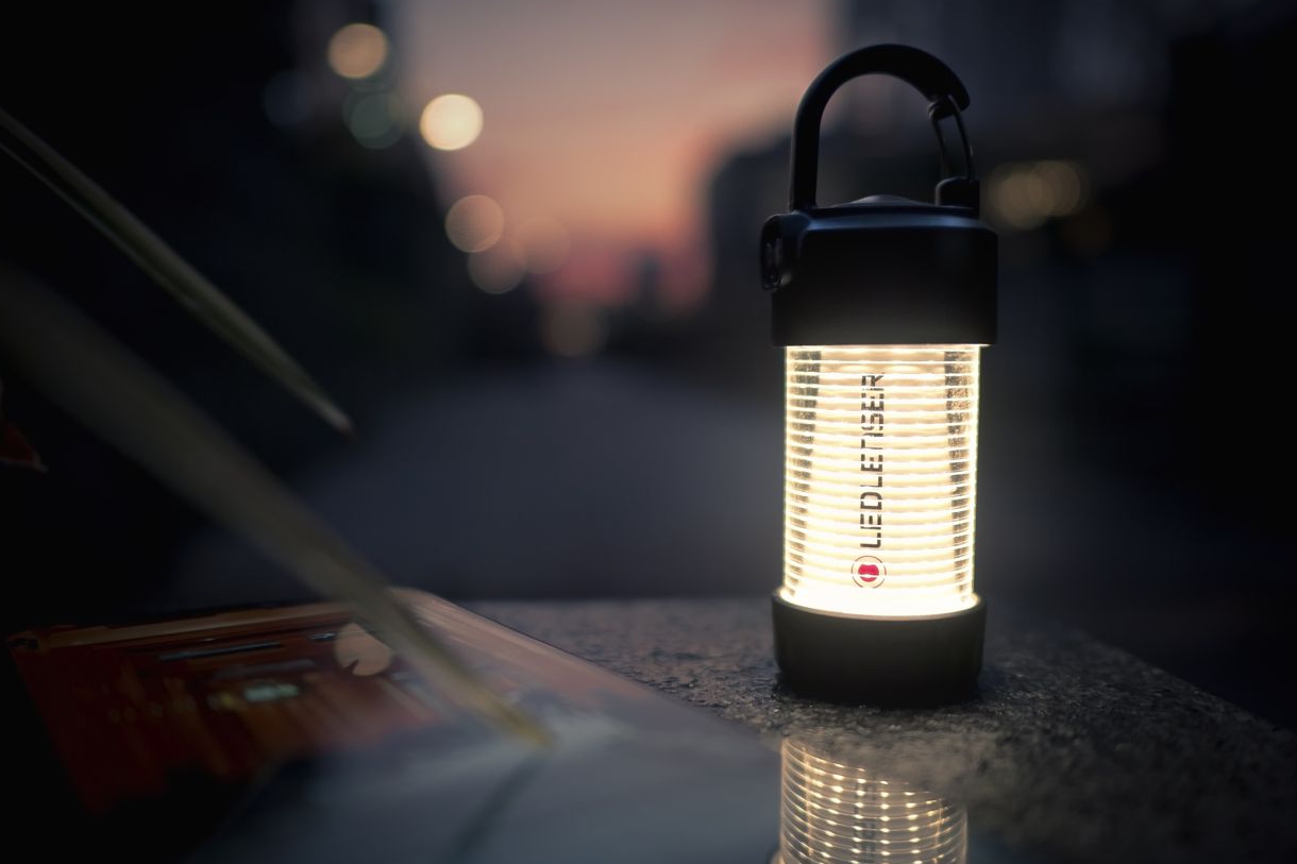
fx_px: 1153
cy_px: 433
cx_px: 639
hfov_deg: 58.7
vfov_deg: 41.1
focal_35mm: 32
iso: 200
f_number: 1.7
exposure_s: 1/80
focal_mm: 15
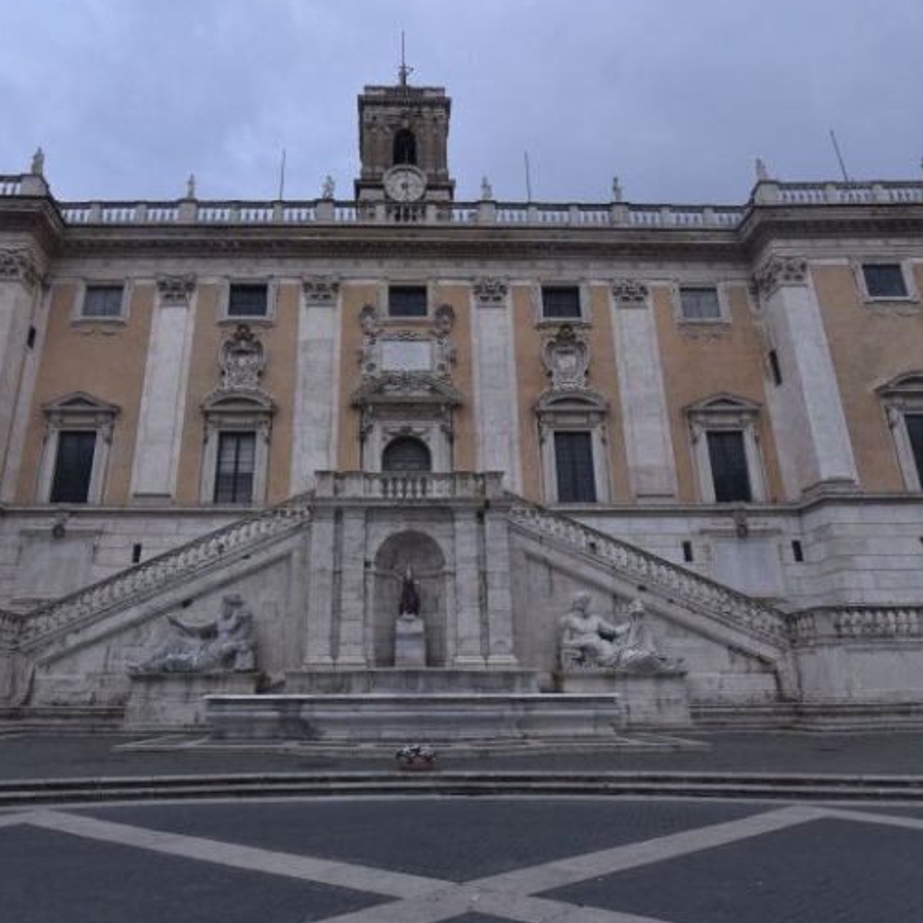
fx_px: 634
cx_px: 406
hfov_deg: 71.9
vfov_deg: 72.1
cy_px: 451
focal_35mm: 21
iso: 800
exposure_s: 1/800
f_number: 6.3
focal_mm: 16
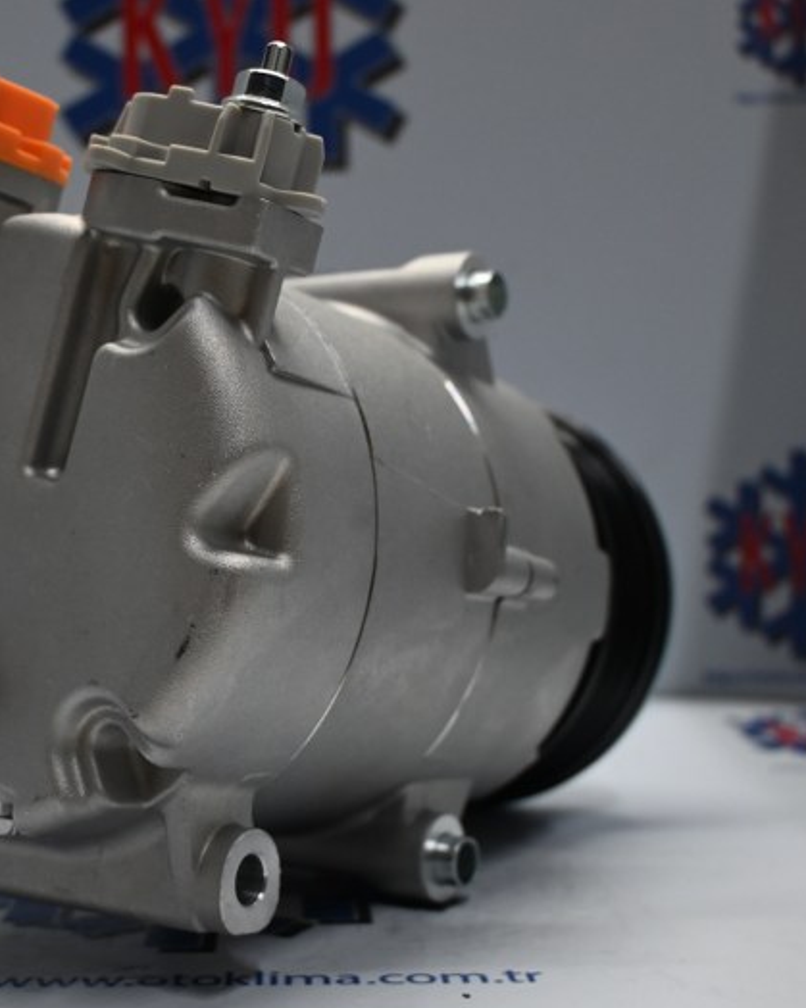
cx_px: 214
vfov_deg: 34.9
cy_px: 509
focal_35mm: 54
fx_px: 1602
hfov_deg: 27.9
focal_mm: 25
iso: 800
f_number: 4.2
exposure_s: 1/125
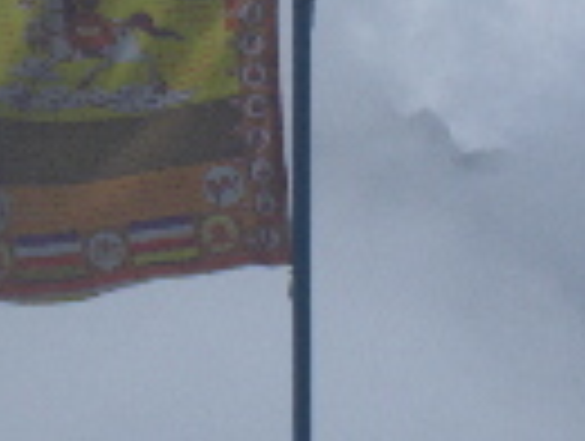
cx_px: 140
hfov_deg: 7.1
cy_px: 94
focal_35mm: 277
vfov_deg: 5.4
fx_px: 4690
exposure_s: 1/320
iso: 50
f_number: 5
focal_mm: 16.7
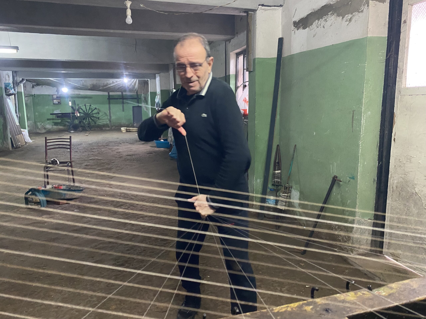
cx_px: 213
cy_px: 160
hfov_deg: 67.3
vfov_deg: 53.1
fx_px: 320
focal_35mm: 26
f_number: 1.8
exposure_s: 1/25
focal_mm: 4.25
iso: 640
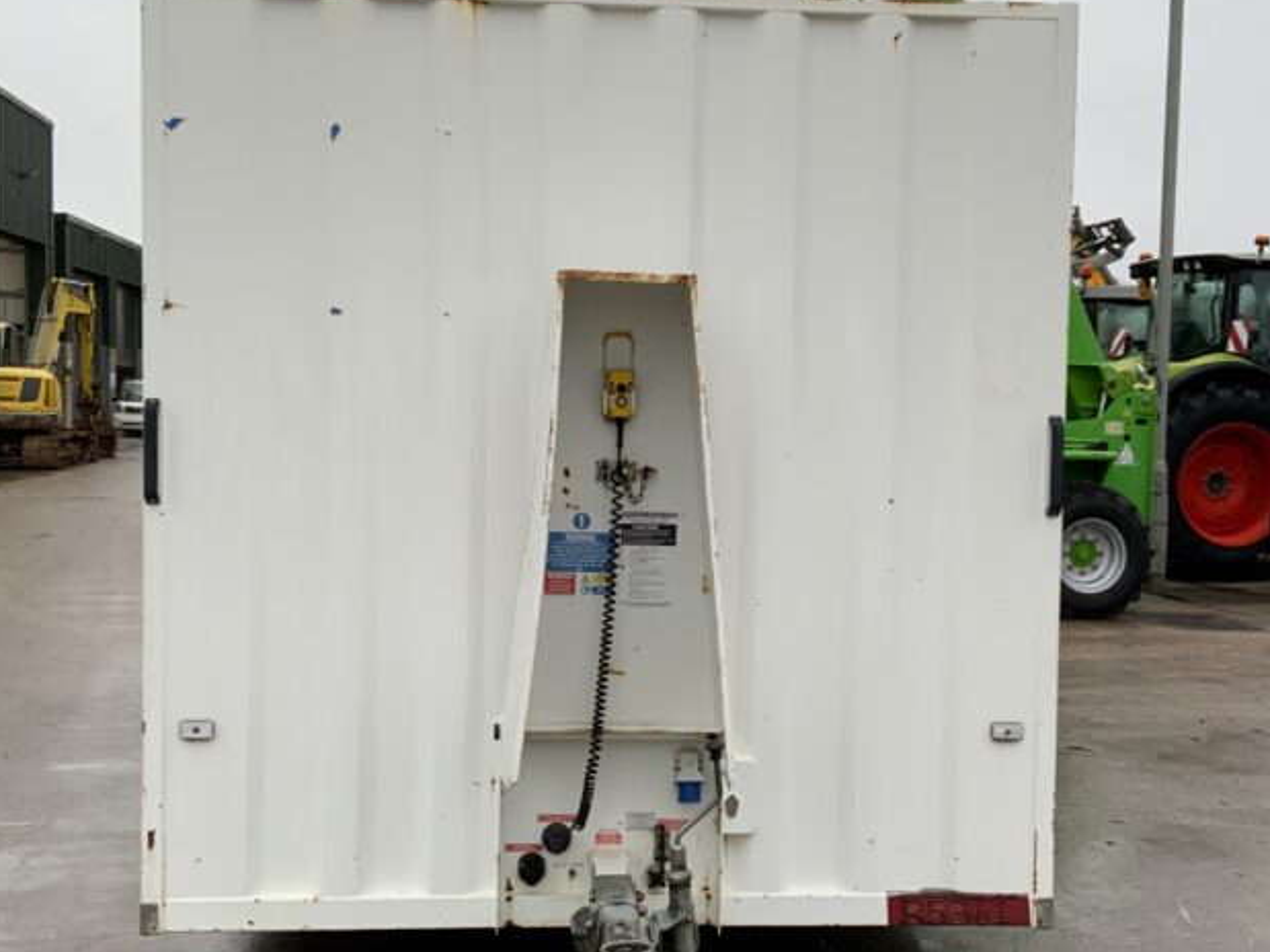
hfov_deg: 39.6
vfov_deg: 30.3
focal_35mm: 48
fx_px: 1761
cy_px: 497
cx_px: 681
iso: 32
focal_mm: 3
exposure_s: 1/122
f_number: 1.8
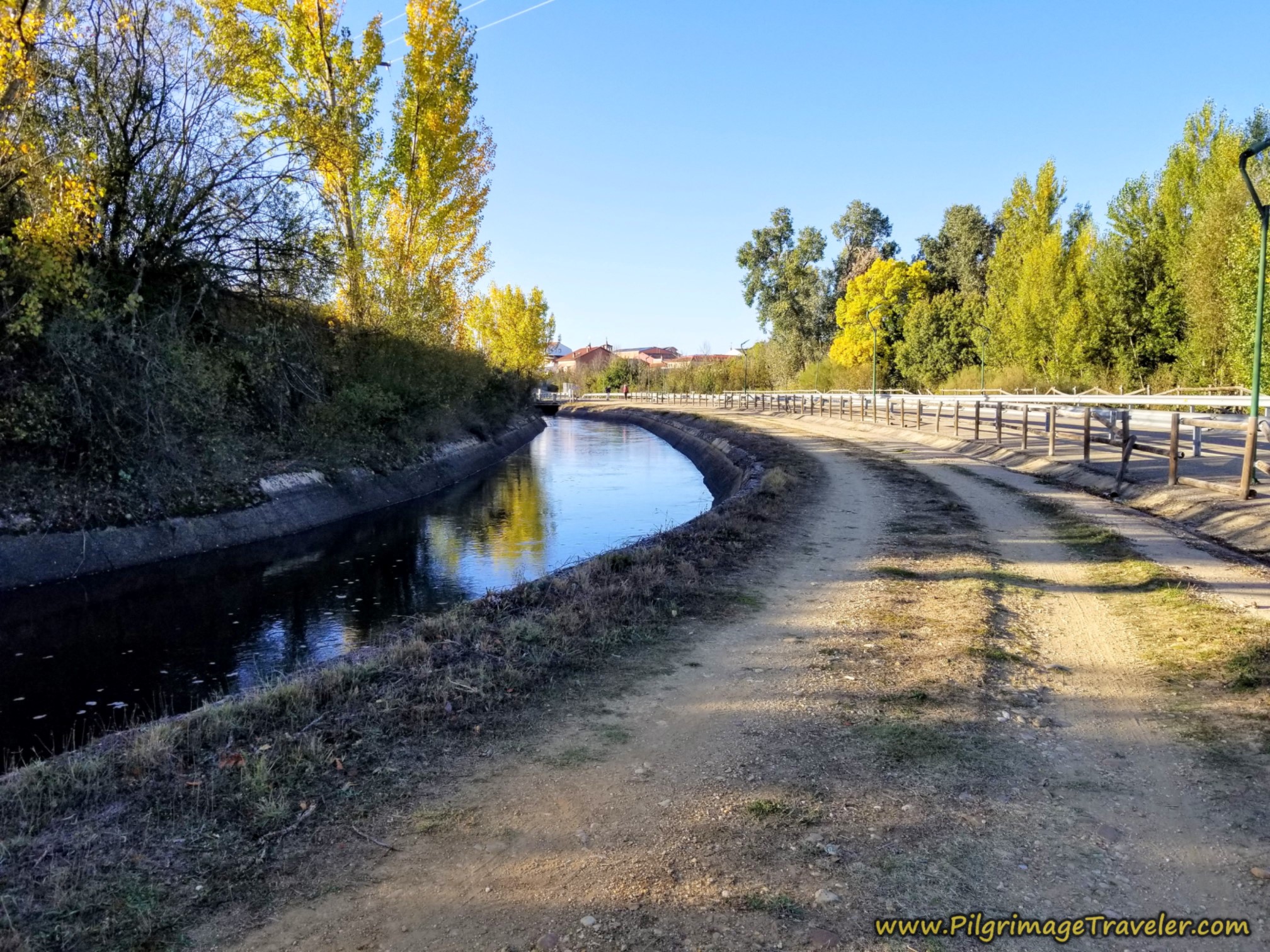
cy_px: 476
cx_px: 635
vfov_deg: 53.1
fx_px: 954
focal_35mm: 26
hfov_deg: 67.3
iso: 50
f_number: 1.7
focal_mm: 4.3
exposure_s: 1/1128
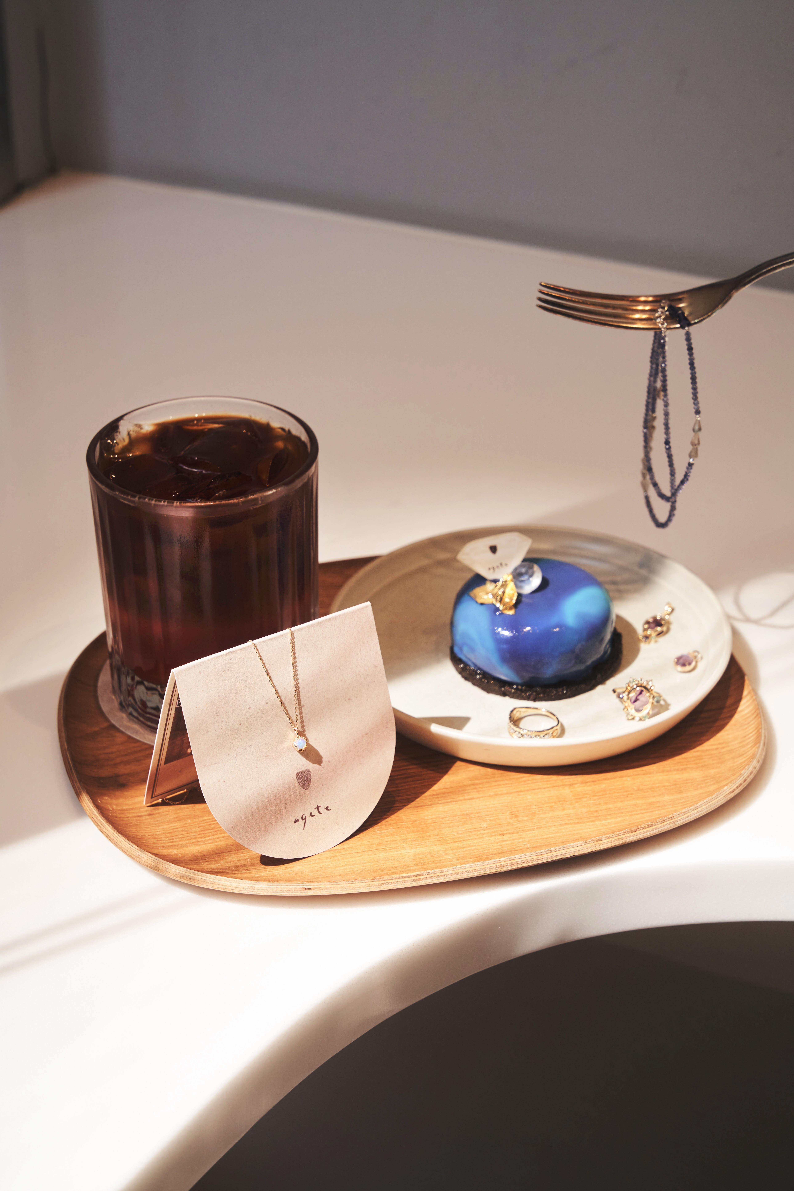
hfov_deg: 19.5
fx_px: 2315
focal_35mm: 70
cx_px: 397
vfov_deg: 28.8
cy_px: 596
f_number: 8
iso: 320
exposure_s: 1/125
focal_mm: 70
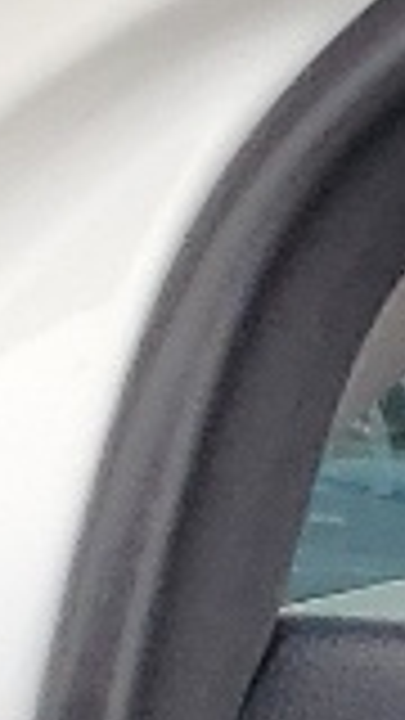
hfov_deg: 3.2
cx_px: 3384
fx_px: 5403
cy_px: 1678
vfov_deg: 7.2
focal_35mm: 283
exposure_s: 1/500
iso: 50
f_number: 1.5
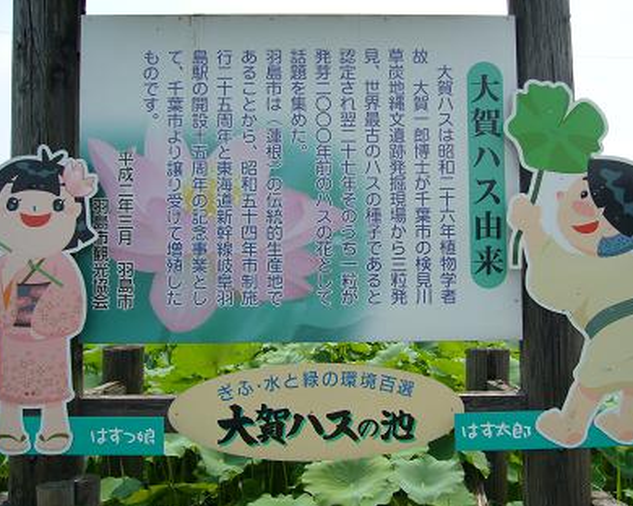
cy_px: 255
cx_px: 327
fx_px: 693
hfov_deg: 49.1
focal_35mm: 37
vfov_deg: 40.1
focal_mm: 5.8
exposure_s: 1/400
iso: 80
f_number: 5.6
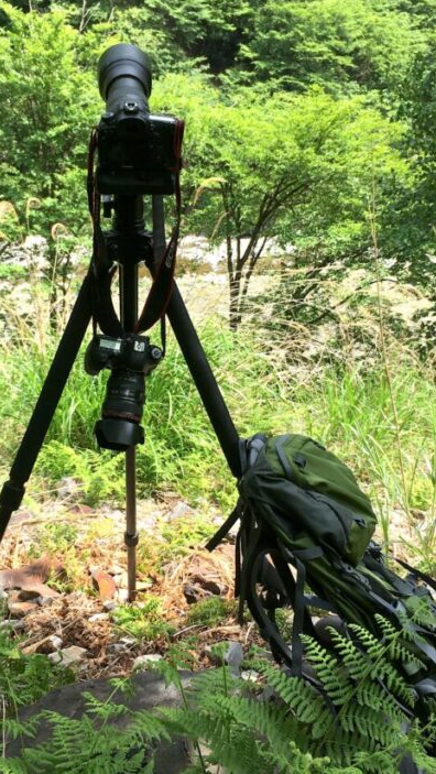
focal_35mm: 46
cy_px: 352
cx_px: 171
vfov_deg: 44.5
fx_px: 944
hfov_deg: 25.9
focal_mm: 4.15
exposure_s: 1/680
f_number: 2.2
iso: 25
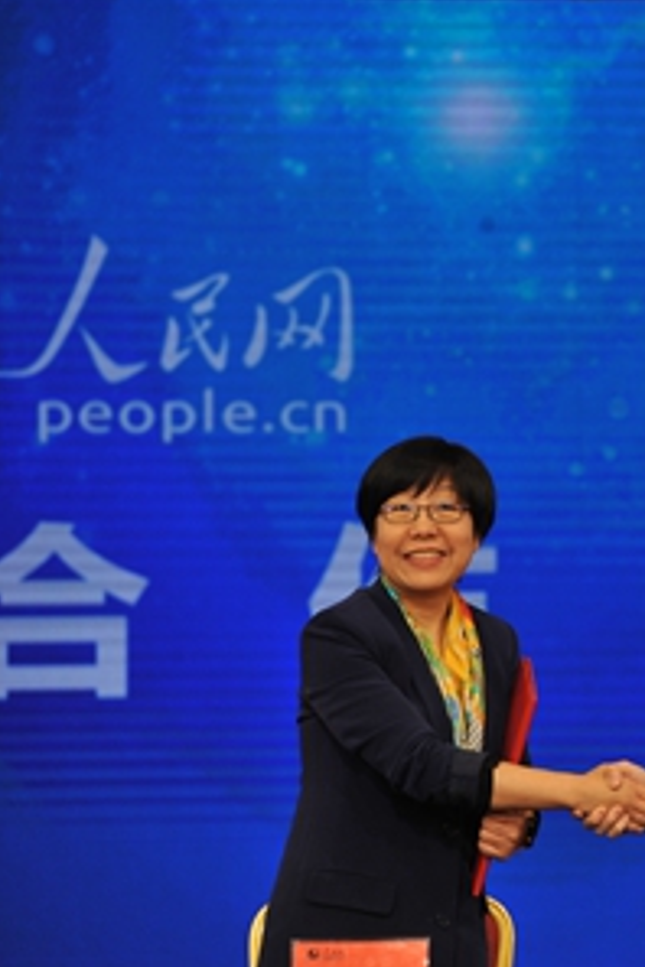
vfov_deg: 6.8
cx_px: 710
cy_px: 484
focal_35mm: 303
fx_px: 8142
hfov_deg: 4.5
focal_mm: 200
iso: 640
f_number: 6.3
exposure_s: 1/160
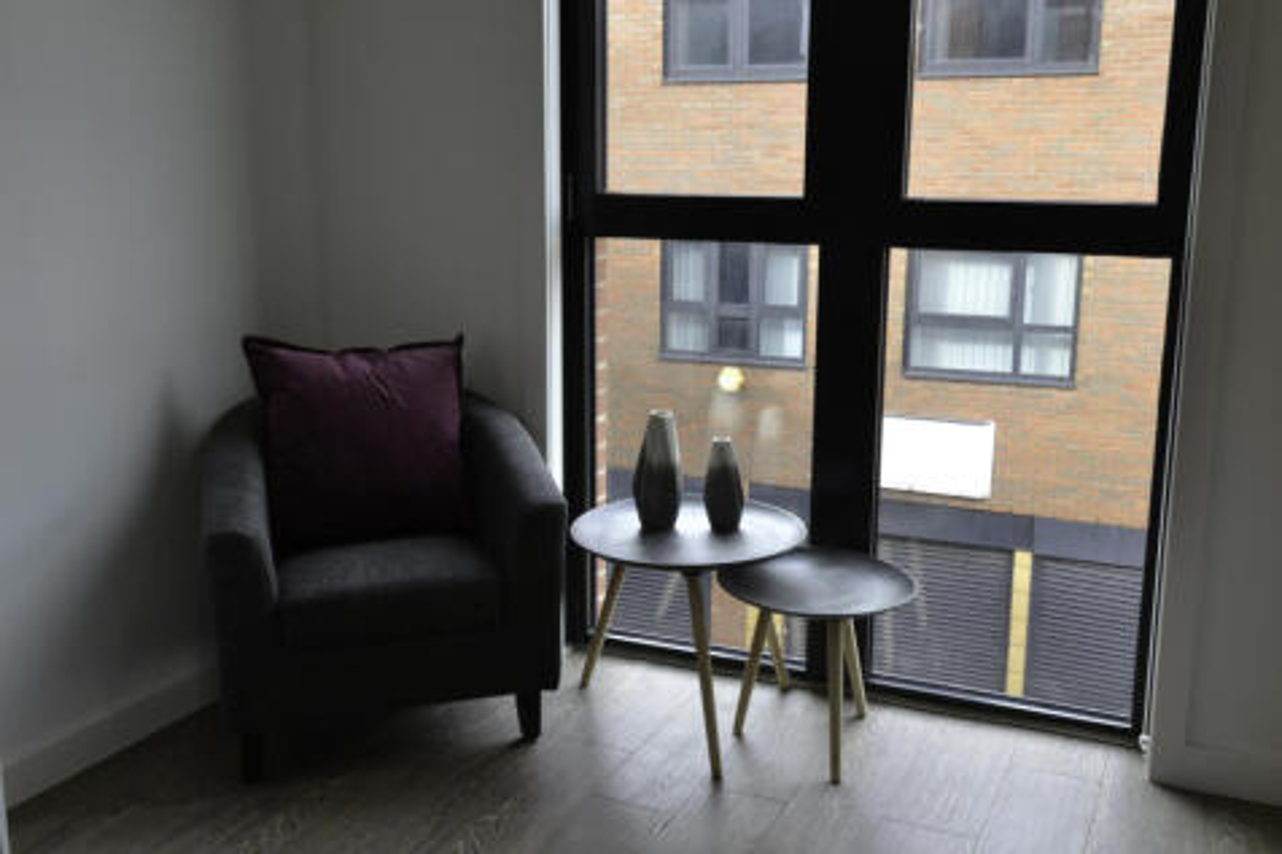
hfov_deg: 53.1
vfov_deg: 36.8
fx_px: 1281
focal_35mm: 36
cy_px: 427
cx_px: 641
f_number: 18
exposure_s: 1/2
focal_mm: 24
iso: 100
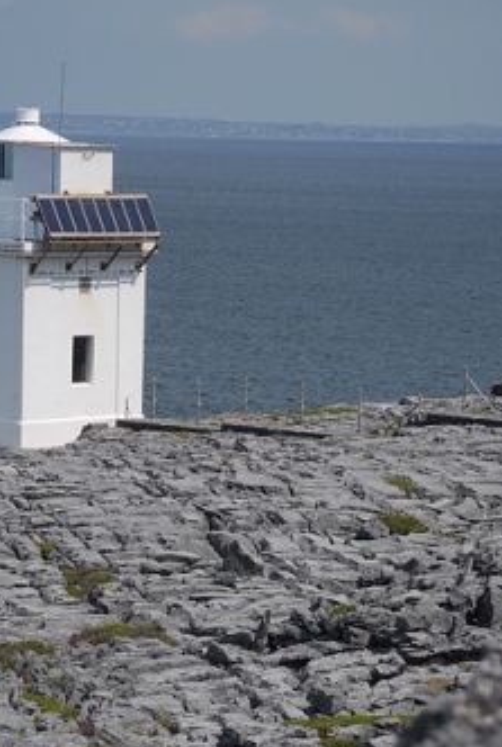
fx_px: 3098
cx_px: 161
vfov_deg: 13.7
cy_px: 614
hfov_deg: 9.3
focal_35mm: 149
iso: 100
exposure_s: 1/800
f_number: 5.6
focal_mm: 55
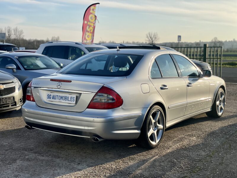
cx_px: 118
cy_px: 89
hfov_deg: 36.8
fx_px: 356
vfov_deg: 28.0
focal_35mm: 52
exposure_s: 1/1996
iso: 32
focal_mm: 6
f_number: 2
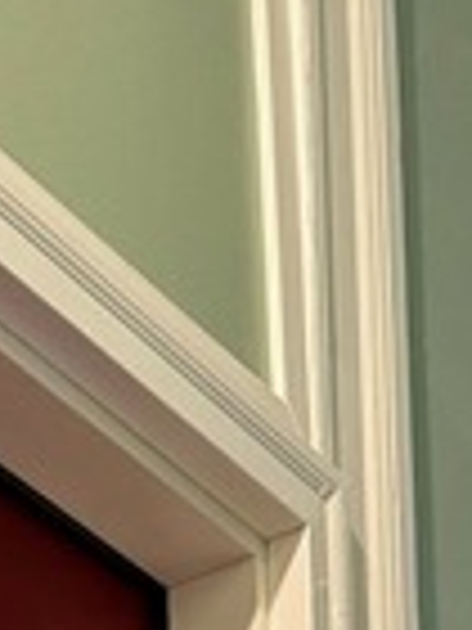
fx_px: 2491
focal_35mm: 137
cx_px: -328
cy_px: 1670
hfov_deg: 10.3
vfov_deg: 11.2
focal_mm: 6.76
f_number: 1.78
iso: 160
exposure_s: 1/60
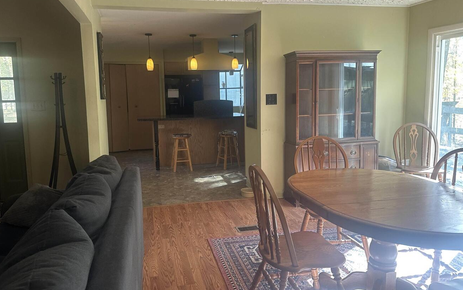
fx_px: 353
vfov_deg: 44.5
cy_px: 130
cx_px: 211
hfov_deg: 66.3
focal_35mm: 28
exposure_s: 1/60
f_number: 1.78
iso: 160
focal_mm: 6.86
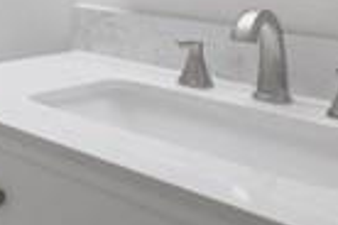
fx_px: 573
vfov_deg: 20.0
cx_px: -242
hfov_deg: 22.4
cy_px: -87
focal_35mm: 61
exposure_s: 1/1.67
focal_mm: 14
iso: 250
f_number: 6.3
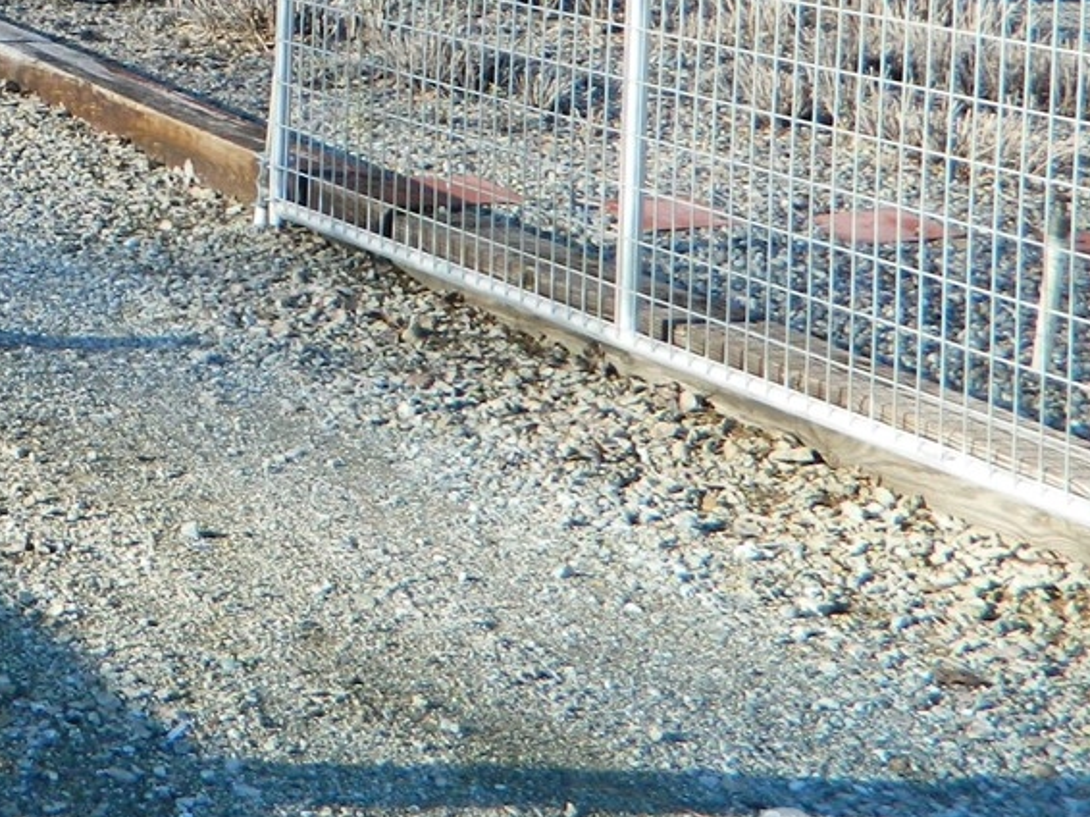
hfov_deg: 18.2
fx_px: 3116
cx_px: -416
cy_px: -220
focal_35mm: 99
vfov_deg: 14.4
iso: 80
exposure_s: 1/320
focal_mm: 6.2
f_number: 3.3
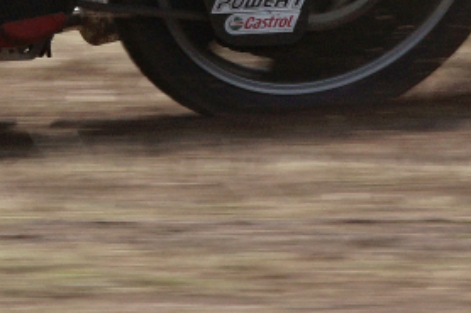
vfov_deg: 0.8
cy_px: -203
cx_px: 132
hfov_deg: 1.1
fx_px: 23718
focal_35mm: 1814
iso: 200
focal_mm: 280
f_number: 16
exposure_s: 1/250
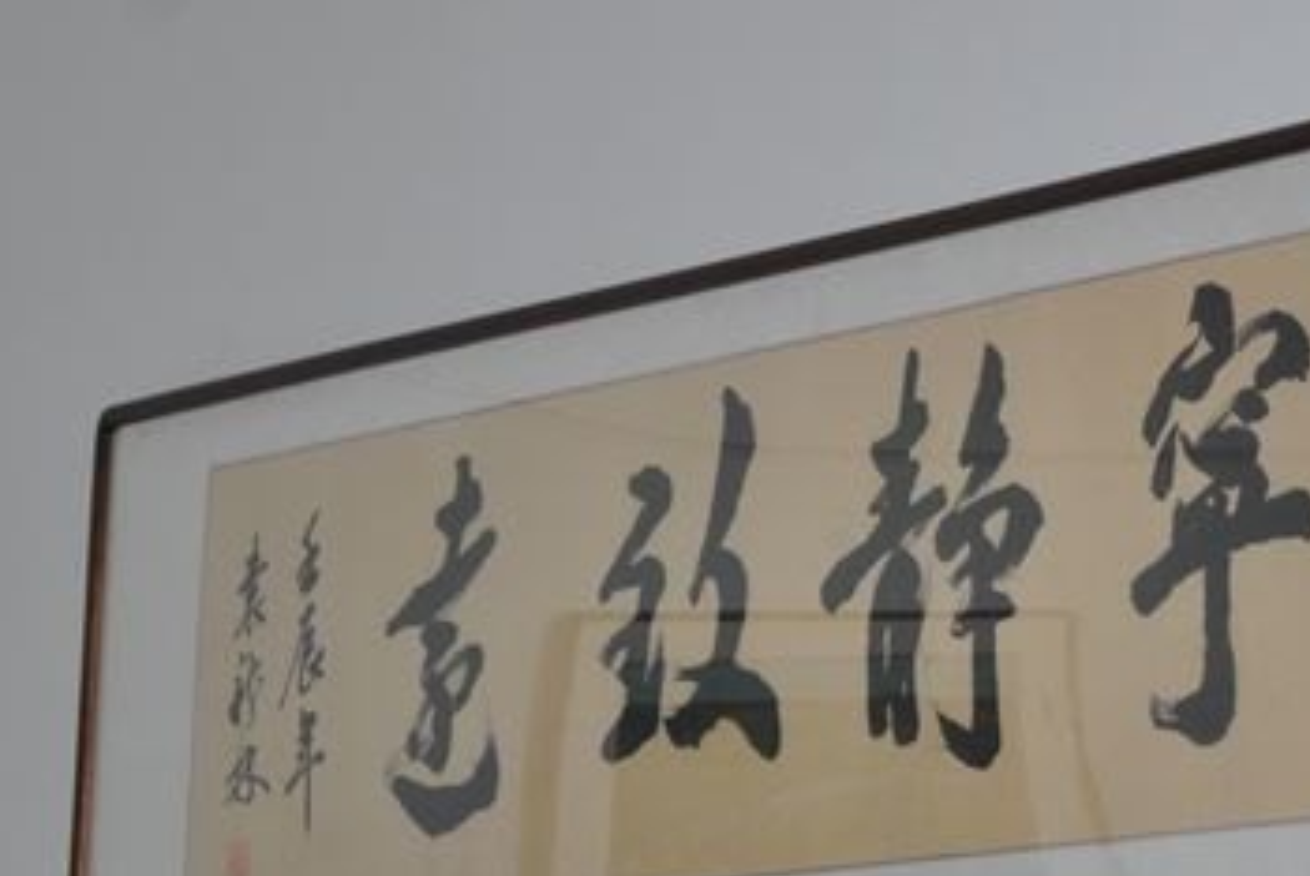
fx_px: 5426
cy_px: 502
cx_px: 865
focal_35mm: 149
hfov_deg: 13.7
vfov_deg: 9.2
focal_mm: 58
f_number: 5
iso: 250
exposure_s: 1/60
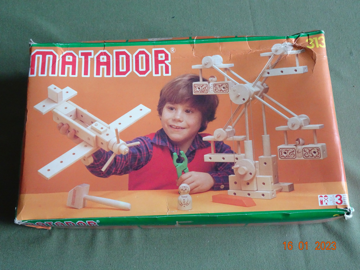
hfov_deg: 42.9
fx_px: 458
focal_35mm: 44
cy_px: 135
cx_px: 180
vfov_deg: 32.9
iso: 1000
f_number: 4.5
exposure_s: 1/50
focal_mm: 7.58
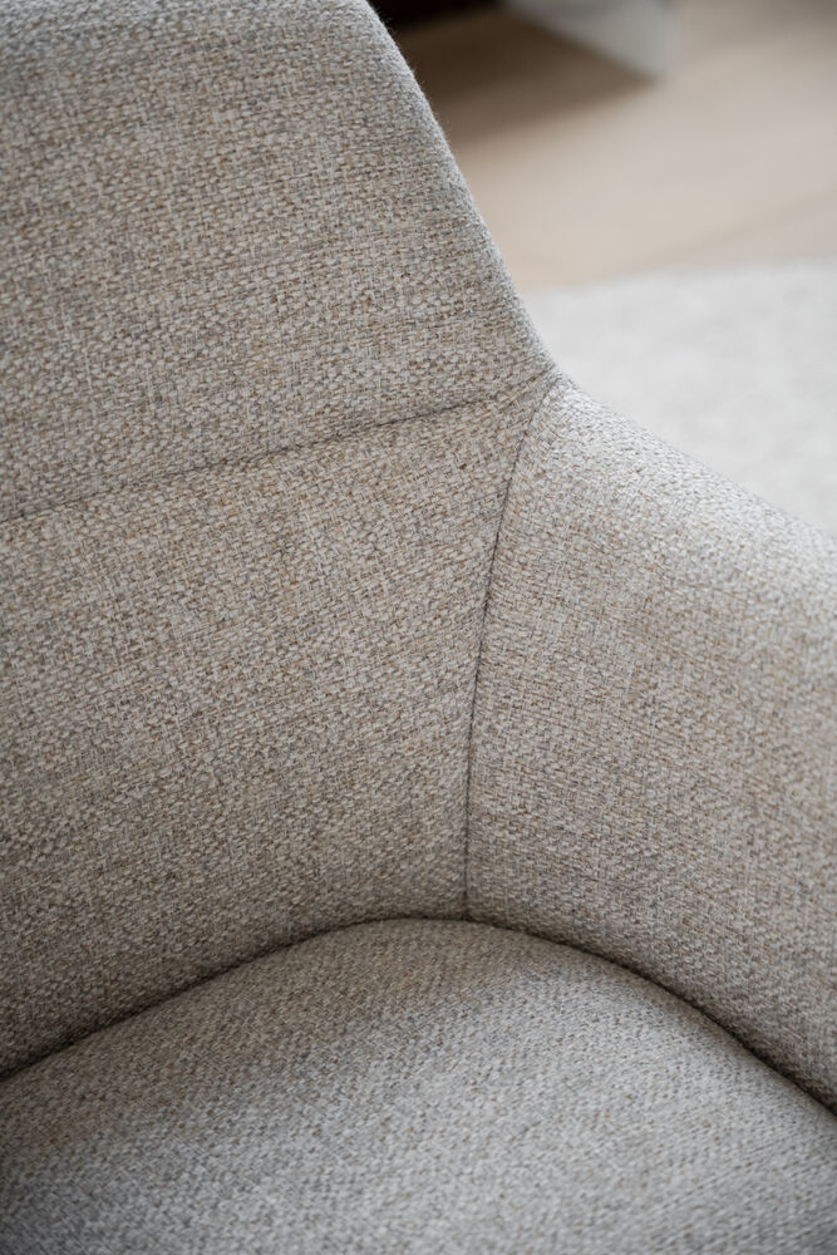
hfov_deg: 19.5
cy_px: 628
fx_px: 2440
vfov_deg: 28.8
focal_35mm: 70
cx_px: 418
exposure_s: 1/100
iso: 800
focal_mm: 70
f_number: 4
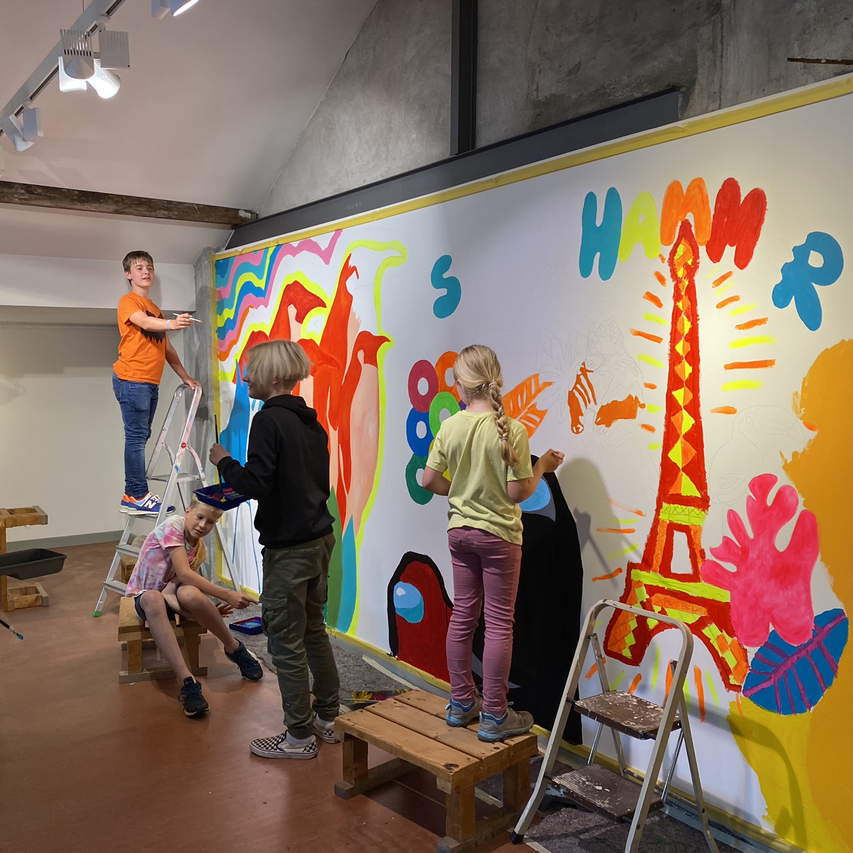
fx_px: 864
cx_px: 421
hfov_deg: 52.5
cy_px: 425
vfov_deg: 52.5
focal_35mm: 31
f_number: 1.8
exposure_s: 1/100
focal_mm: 4.25
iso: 125
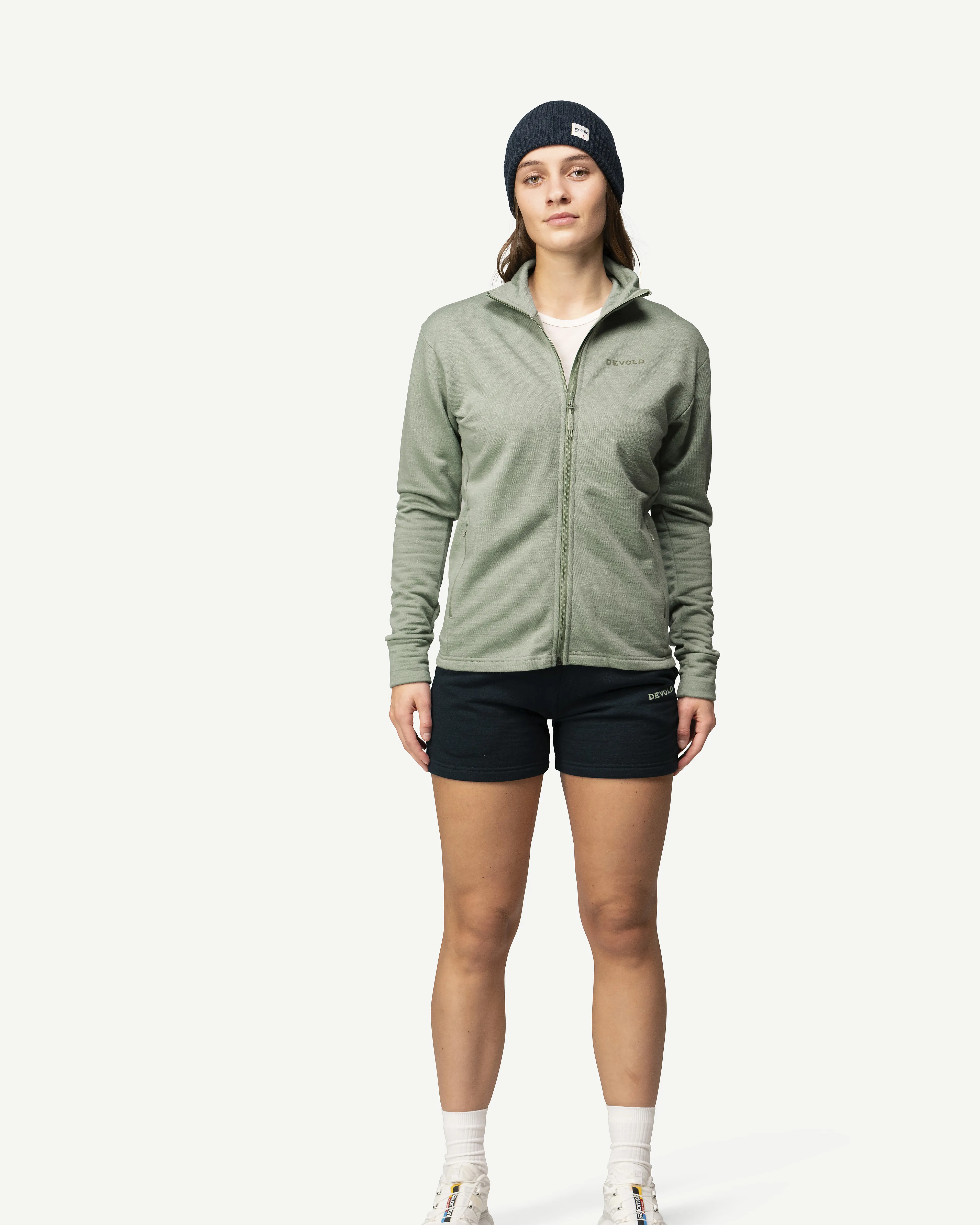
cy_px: 736
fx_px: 2864
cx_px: 490
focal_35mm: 79
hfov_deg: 19.4
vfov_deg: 24.1
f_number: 5
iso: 500
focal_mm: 70
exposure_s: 1/80
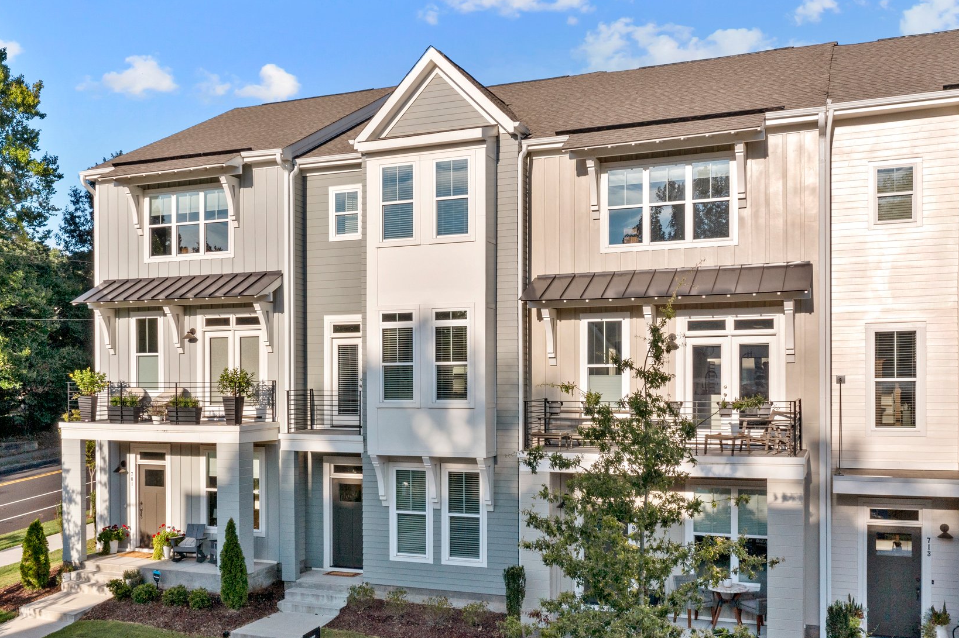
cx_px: 429
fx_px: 932
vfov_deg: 37.8
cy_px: 304
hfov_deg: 54.3
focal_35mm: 35
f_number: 6.3
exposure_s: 1/800
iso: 100
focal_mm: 10.26
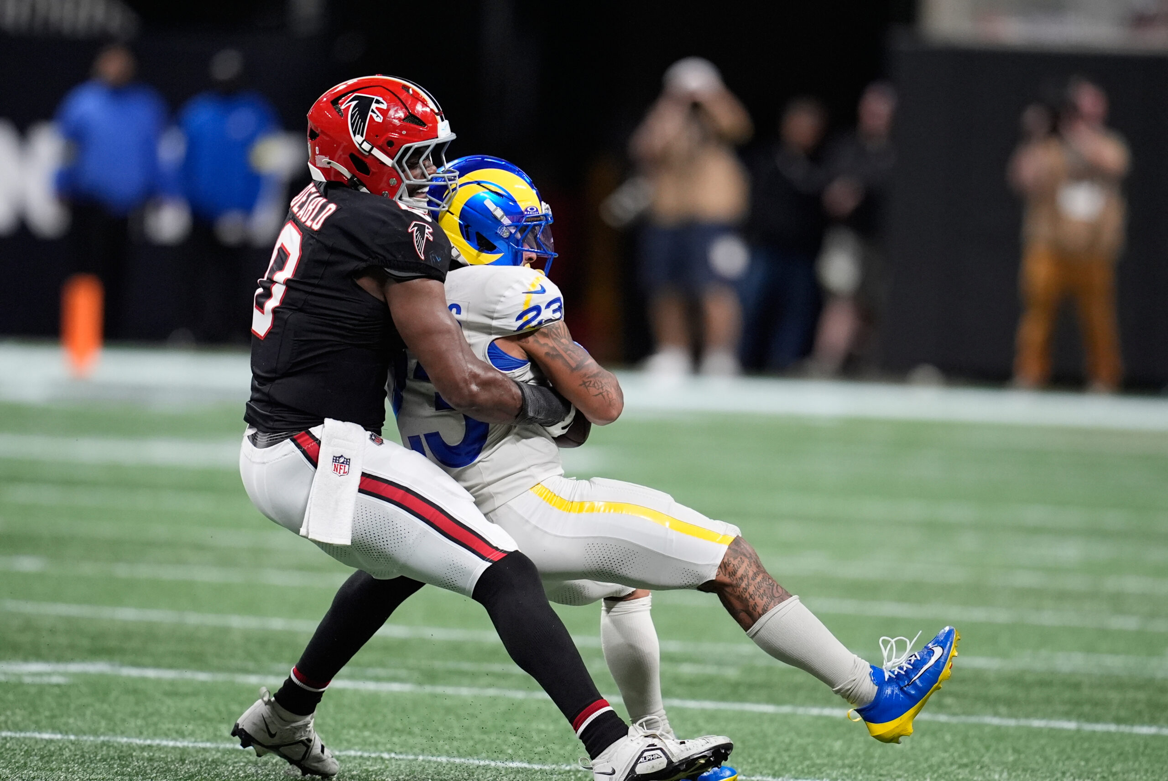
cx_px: 584
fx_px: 19484
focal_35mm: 600
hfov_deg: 3.4
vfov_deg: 2.3
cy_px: 390
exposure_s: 1/2000
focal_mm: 400
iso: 2500
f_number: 2.8
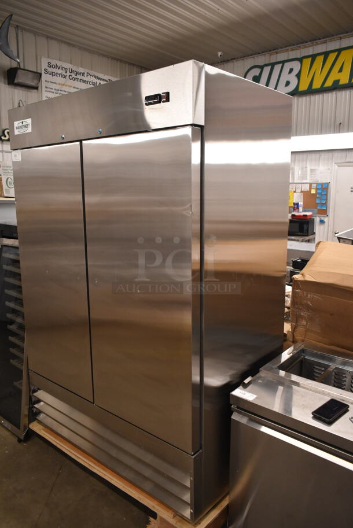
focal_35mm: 27
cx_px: 176
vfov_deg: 67.3
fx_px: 396
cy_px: 264
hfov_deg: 48.0
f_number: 3.5
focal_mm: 18
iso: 1600
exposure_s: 1/125
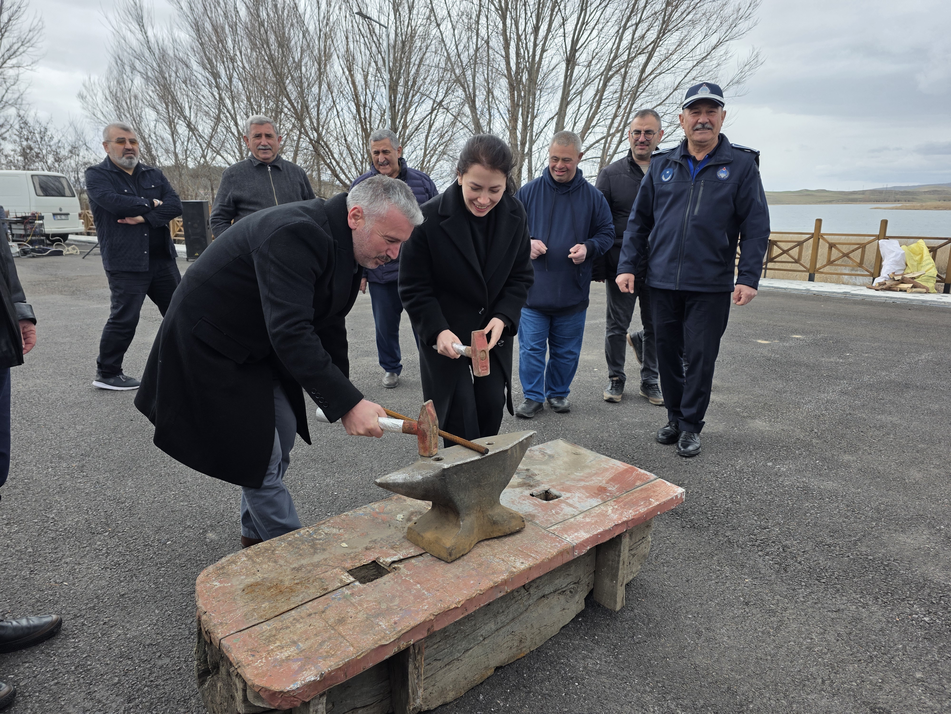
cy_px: 357
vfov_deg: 58.9
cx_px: 476
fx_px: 632
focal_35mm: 23
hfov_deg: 73.9
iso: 80
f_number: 1.7
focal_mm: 6.3
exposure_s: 1/3042
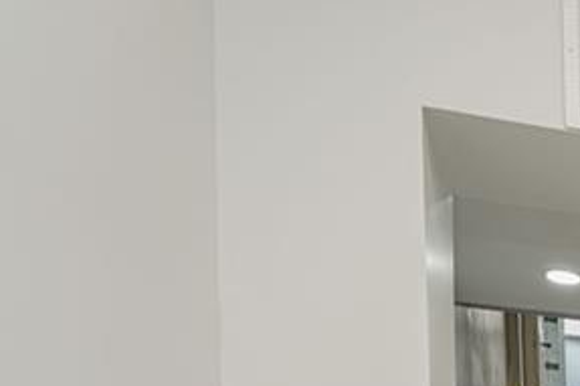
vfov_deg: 19.2
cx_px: 1000
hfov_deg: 22.9
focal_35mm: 57
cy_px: 651
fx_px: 918
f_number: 5
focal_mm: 16
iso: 100
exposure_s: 1/50
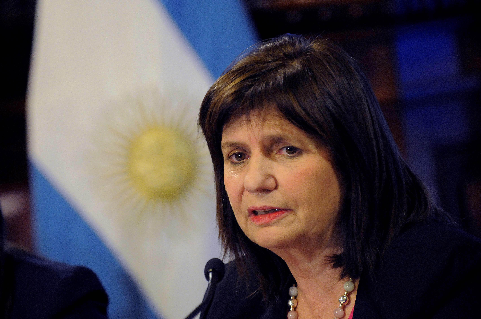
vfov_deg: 4.6
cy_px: 160
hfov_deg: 6.9
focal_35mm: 300
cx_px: 240
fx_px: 4003
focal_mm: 200
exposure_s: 1/60
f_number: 2.8
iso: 2000
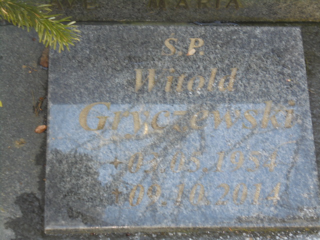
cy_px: 120
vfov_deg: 13.8
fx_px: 989
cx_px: 160
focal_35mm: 107
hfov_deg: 18.4
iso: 100
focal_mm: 19.2
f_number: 5.1
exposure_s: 1/30
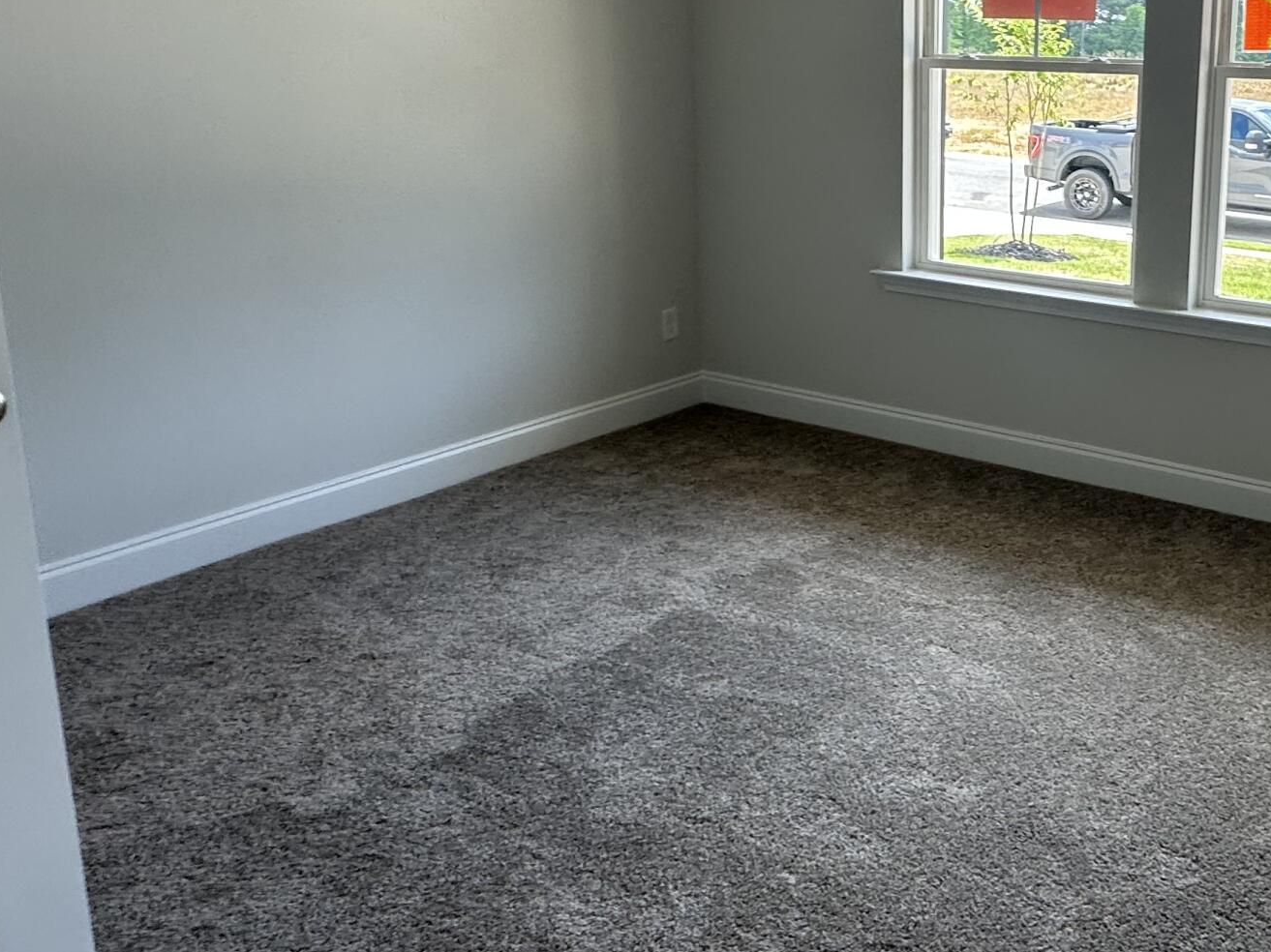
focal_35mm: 32
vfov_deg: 43.3
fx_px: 1175
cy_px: 290
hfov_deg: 52.9
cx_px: 1028
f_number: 2.2
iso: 50
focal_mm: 2.22
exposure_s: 1/120
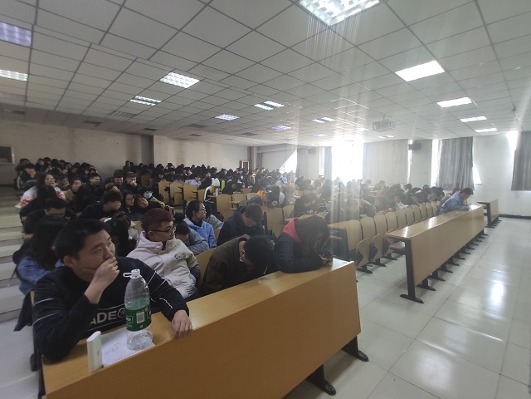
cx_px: 266
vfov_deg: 81.7
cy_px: 200
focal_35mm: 15
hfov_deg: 98.2
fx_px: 230
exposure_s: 1/33
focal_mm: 2.25
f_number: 2.2
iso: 490
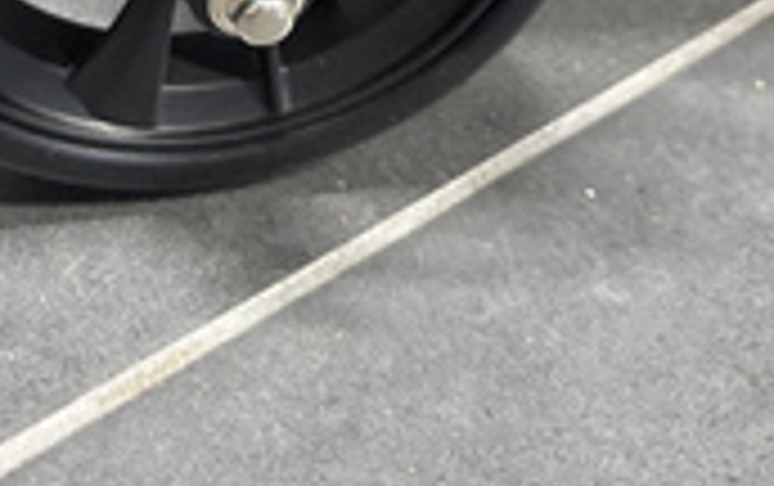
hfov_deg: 28.5
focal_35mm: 72
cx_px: 310
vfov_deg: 15.9
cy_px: -346
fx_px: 1521
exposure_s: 1/50
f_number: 1.6
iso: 400
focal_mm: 5.96
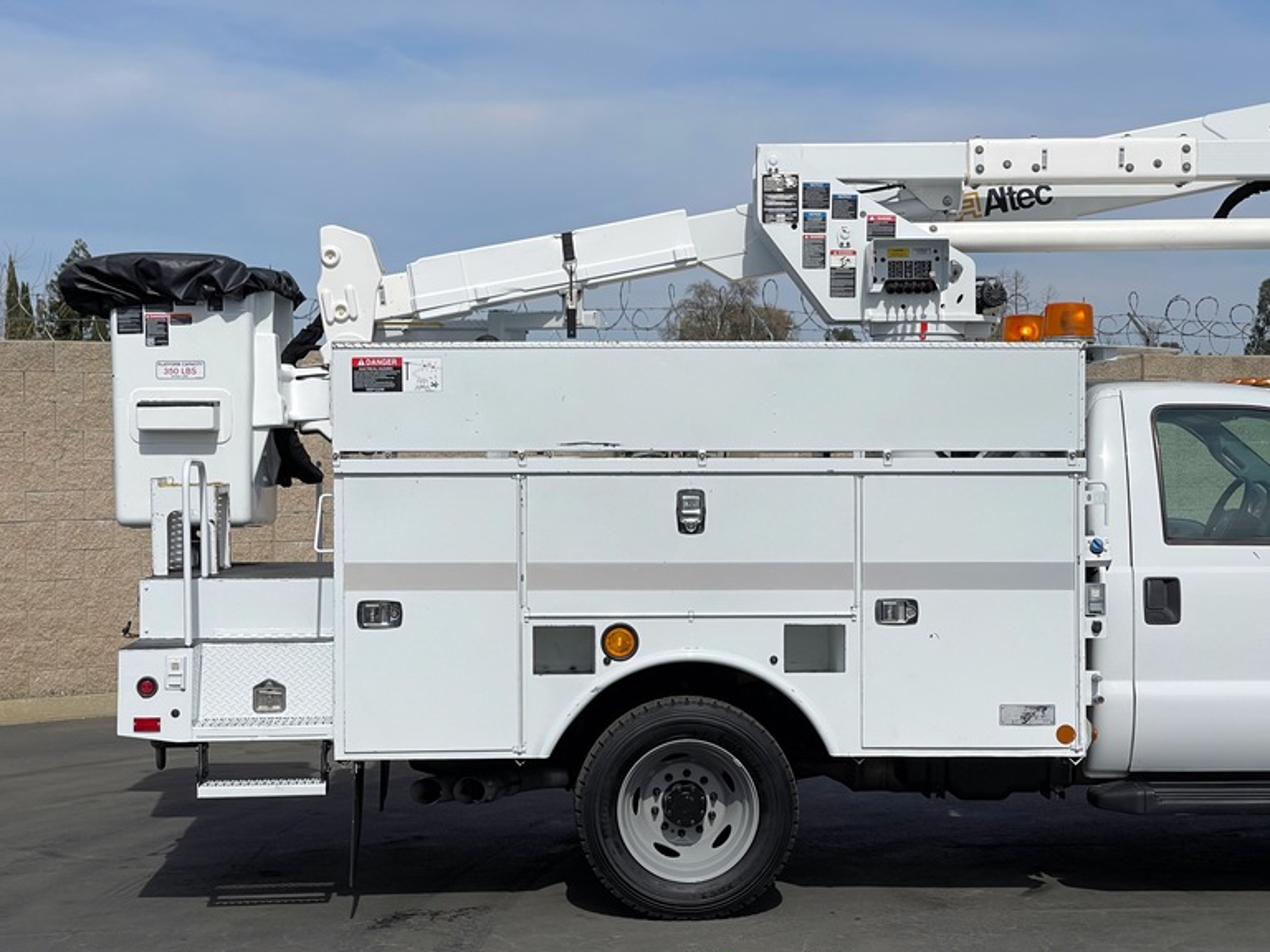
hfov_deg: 29.8
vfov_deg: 22.6
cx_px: 627
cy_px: 475
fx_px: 2385
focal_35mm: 65
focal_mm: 7.5
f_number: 2.2
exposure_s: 1/3215
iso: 20
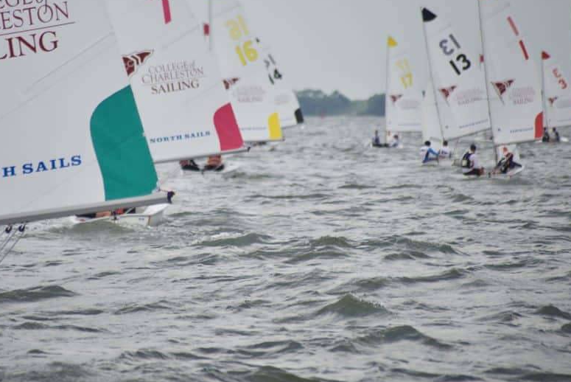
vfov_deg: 4.3
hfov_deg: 6.5
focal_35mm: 317
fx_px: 5032
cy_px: 141
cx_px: 227
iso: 125
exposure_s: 1/640
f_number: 5.3
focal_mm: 240
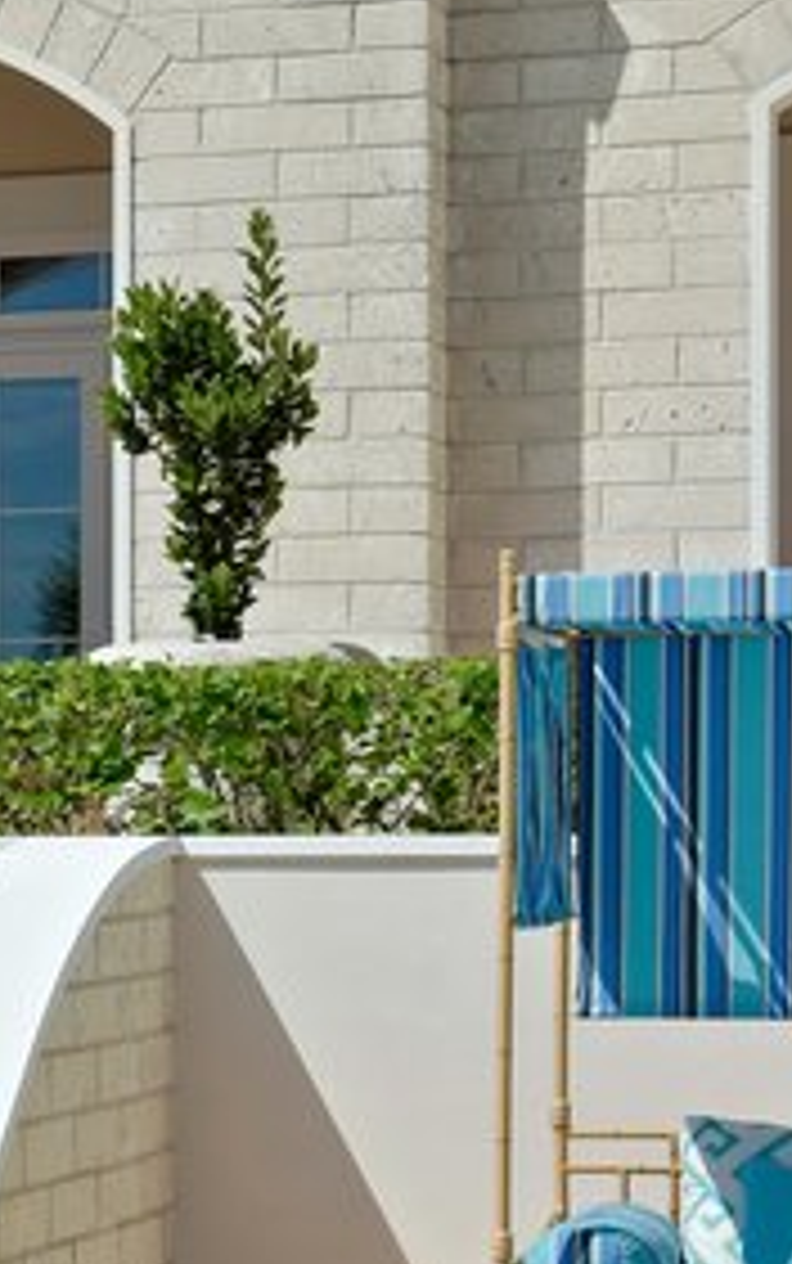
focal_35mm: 151
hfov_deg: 8.2
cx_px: -958
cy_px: 913
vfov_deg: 13.8
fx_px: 5207
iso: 125
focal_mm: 52
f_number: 16
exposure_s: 1/250
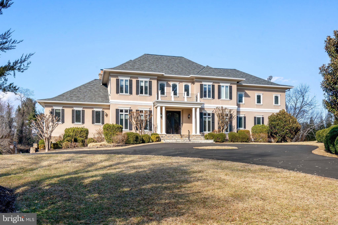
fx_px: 329
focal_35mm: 35
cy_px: 112
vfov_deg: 37.8
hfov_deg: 54.4
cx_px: 169
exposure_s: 1/320
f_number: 13
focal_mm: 35
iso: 200
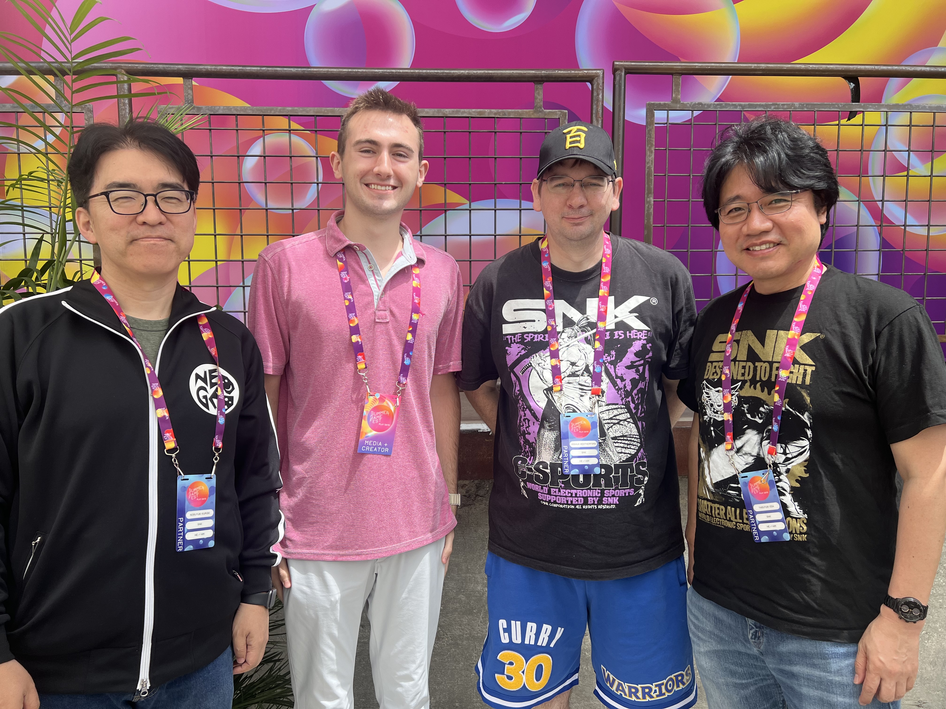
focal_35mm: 26
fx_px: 711
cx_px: 473
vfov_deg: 53.1
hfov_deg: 67.3
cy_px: 354
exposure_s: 1/1196
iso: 50
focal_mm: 5.7
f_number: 1.5
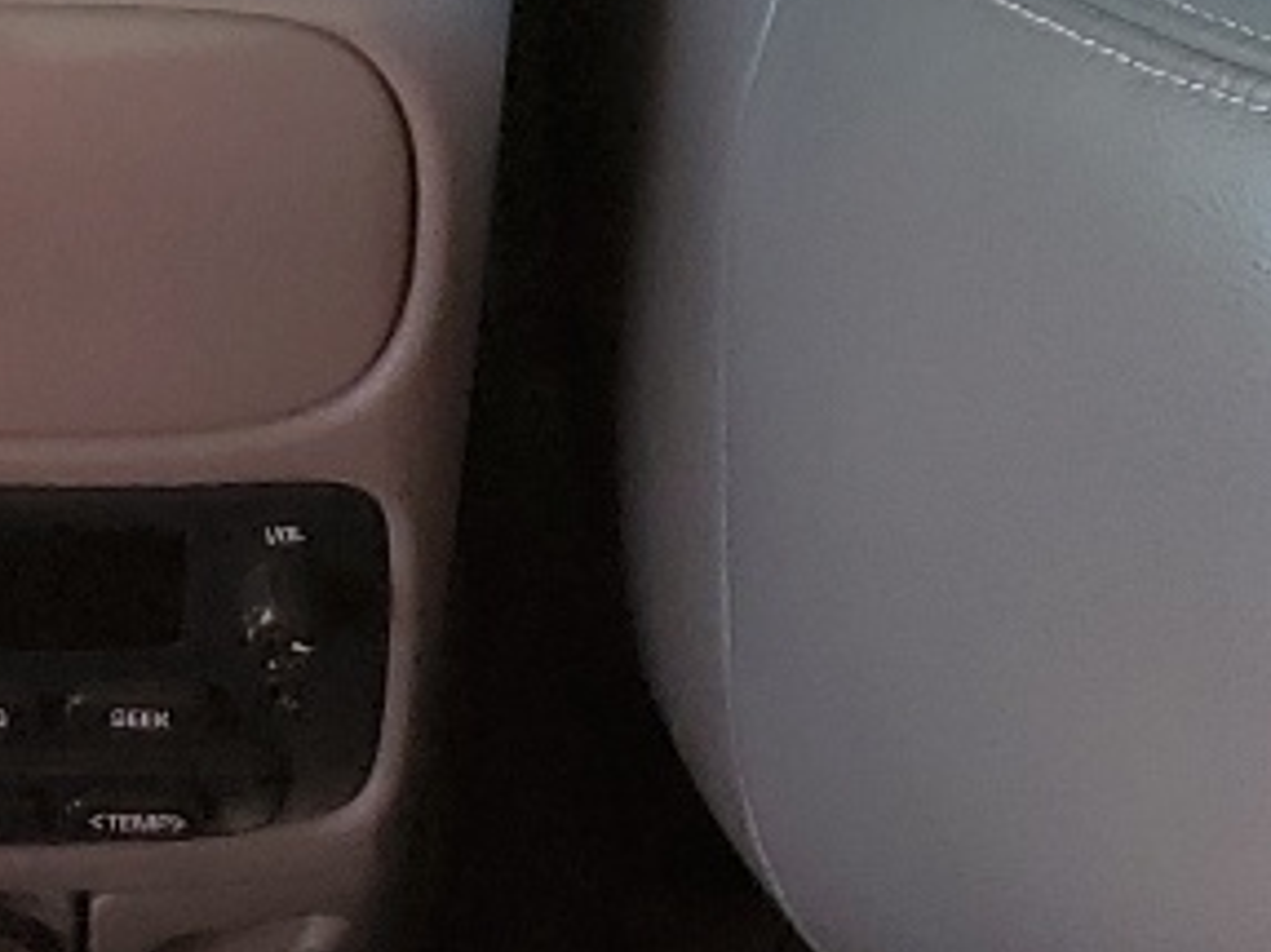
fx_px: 5322
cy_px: -1240
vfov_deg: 9.3
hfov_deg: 13.5
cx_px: 71
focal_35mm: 145
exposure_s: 1/333
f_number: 1.5
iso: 50
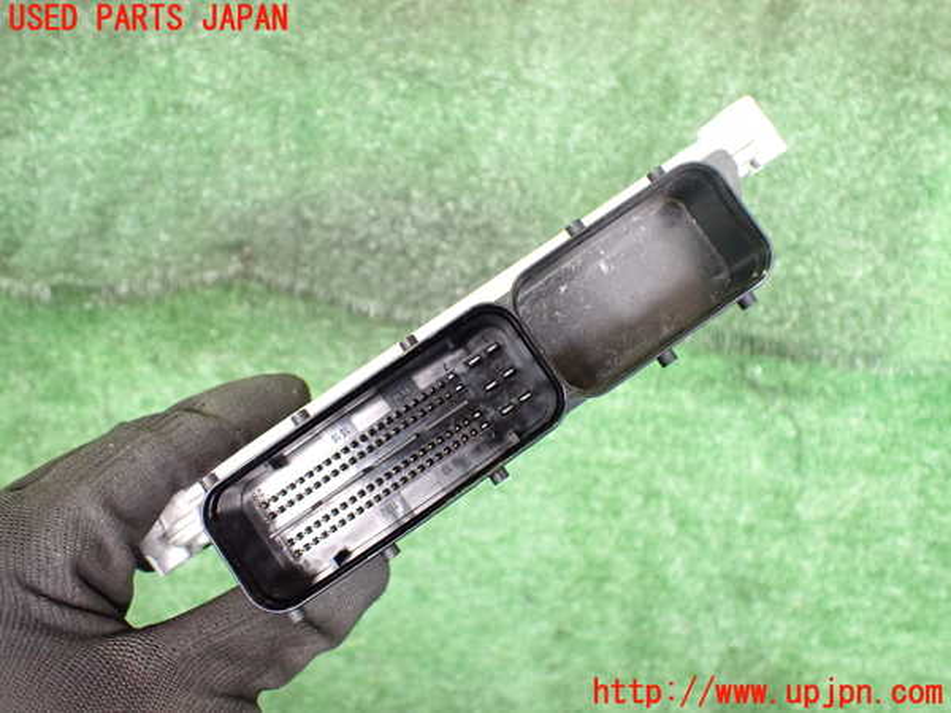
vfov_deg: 46.8
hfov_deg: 60.0
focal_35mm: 30
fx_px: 824
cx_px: 476
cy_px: 356
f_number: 2.3
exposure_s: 1/30
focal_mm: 5.4
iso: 1000
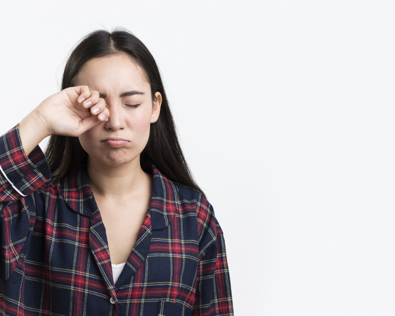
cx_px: 201
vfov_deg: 13.4
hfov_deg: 16.7
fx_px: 1344
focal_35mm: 115
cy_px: 186
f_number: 8
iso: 200
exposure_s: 1/100
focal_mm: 85
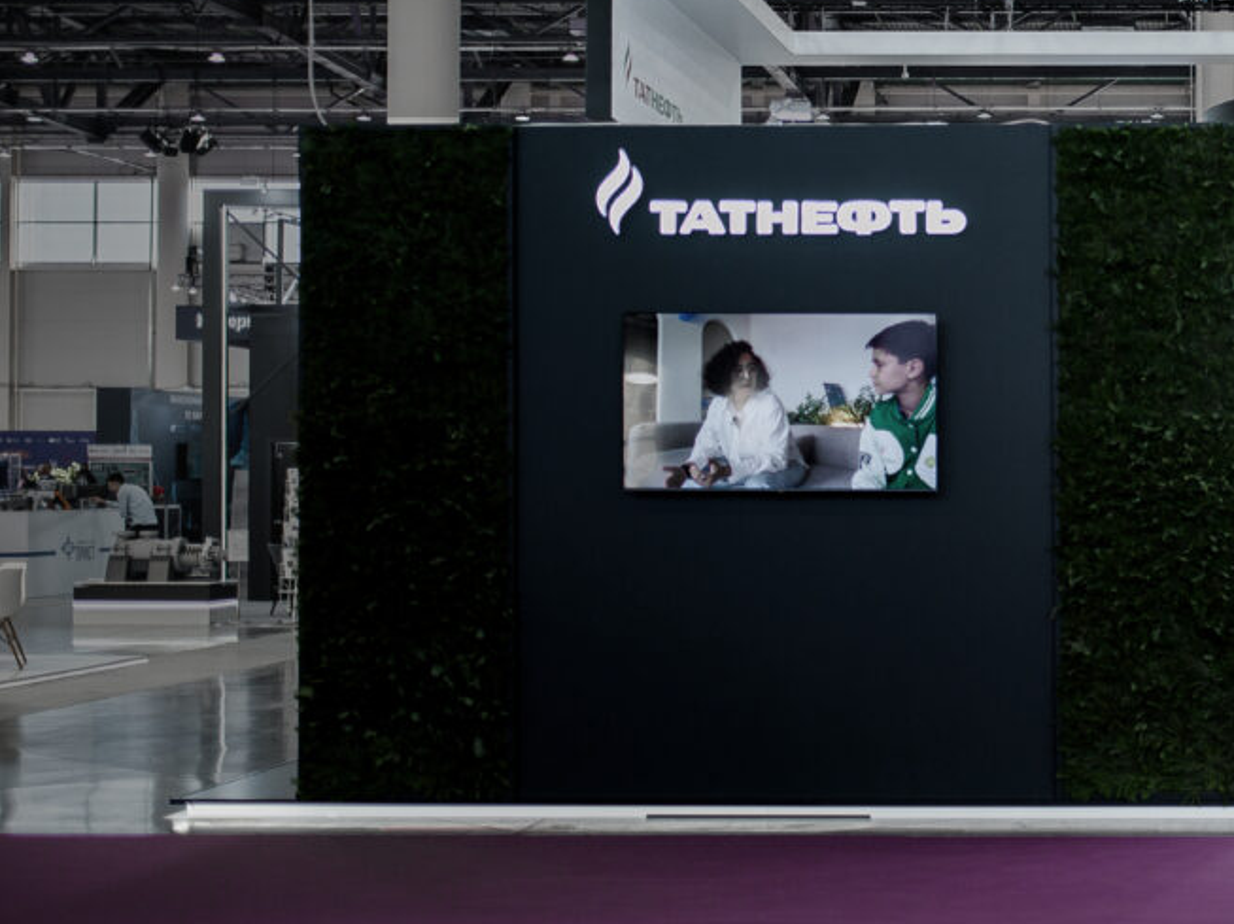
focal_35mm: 67
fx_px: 2387
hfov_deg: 27.5
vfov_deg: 21.6
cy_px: 184
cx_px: 1196
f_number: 1.4
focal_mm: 35
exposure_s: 1/1000
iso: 320
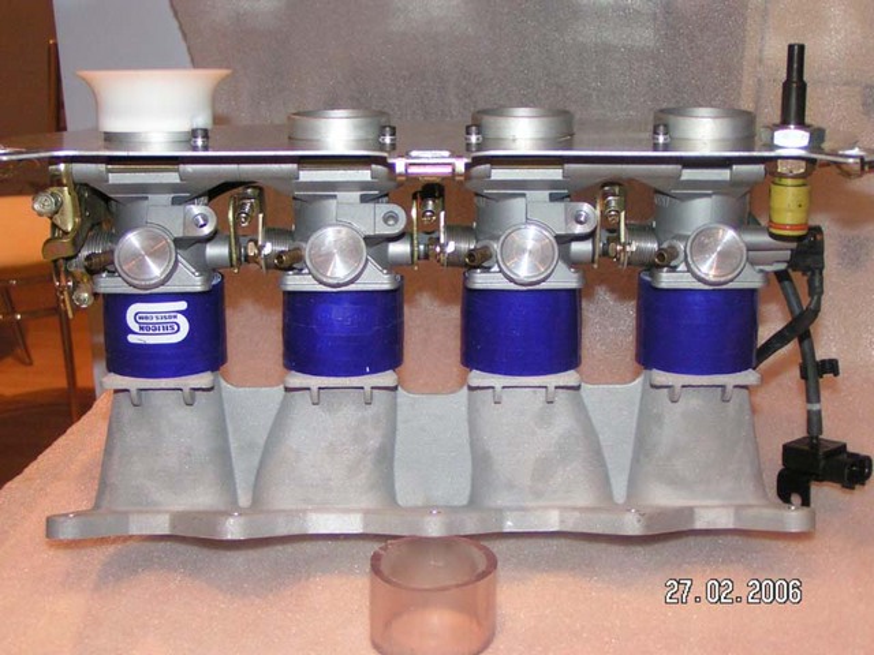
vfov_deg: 28.0
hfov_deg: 36.8
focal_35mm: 52
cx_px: 437
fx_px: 1313
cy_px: 328
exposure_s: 1/60
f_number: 3.2
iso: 200
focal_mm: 8
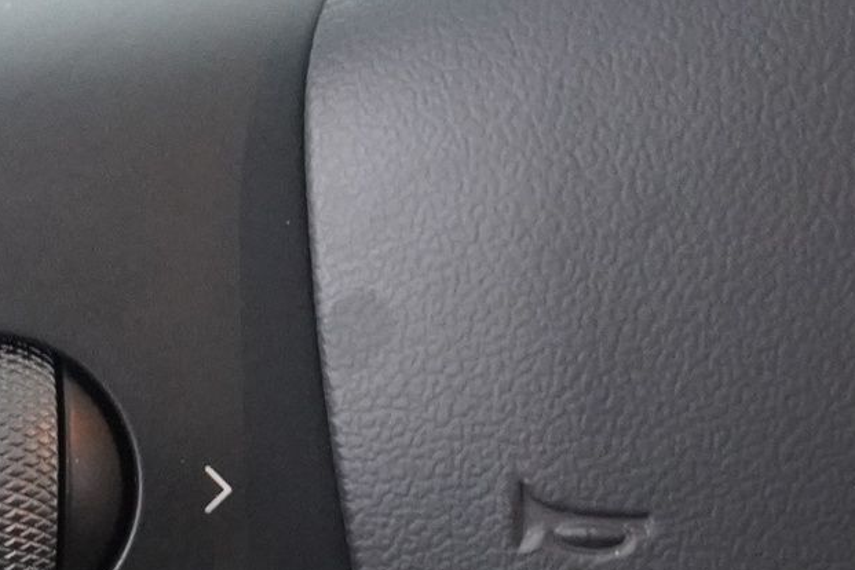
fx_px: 3633
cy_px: 393
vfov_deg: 9.0
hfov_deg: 13.2
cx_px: -94
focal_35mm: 153
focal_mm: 38
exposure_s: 1/40
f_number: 4
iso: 12800
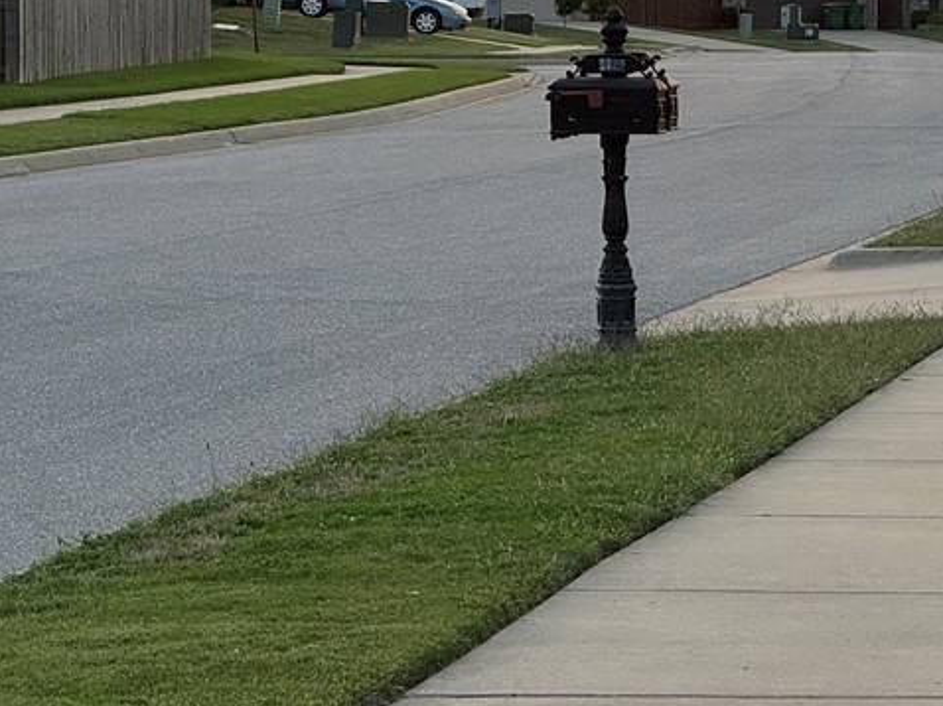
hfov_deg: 11.8
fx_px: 4493
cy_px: 110
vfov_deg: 9.0
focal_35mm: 165
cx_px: 977
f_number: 2.8
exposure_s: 1/124
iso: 25
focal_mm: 9
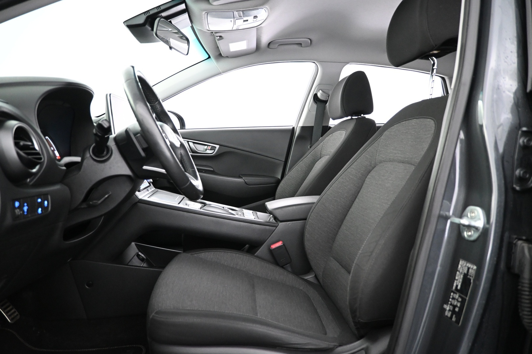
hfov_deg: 73.7
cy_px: 177
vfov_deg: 53.1
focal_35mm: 24
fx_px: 355
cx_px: 266
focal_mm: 16
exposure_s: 1/25
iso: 3200
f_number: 3.5
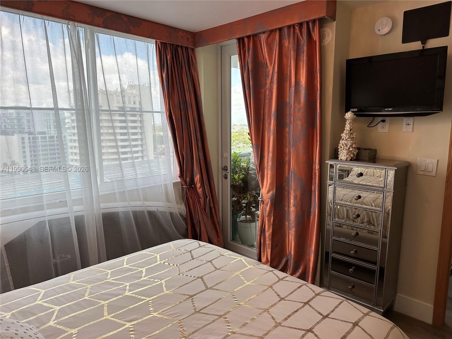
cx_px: 226
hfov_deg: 71.6
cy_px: 170
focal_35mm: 24
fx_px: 313
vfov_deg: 56.8
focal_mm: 6.86
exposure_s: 1/491
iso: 80
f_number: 1.78
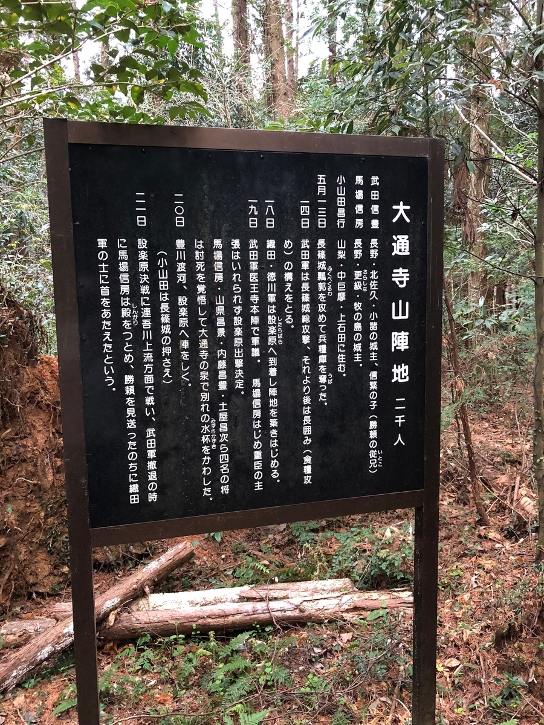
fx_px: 587
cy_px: 362
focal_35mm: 28
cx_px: 272
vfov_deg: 63.4
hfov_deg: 49.7
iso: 100
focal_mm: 3.99
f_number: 1.8
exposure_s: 1/15
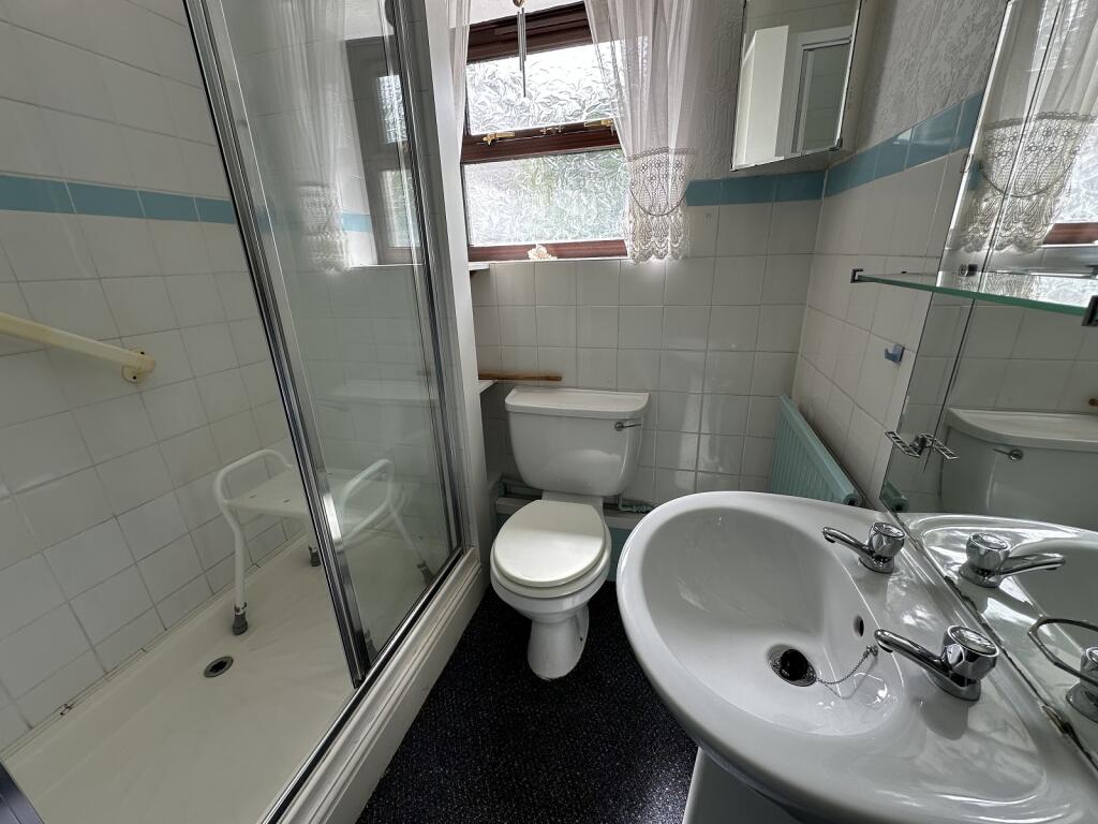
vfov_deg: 85.7
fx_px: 444
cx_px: 549
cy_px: 412
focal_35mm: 14
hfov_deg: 102.1
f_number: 2.2
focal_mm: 2.22
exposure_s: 1/122
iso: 40
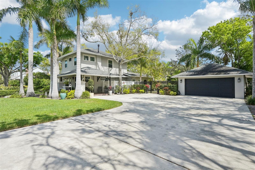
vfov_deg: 68.9
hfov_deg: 91.6
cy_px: 85
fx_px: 124
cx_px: 128
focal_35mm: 18
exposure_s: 1/1250
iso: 400
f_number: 8
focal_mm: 17.5
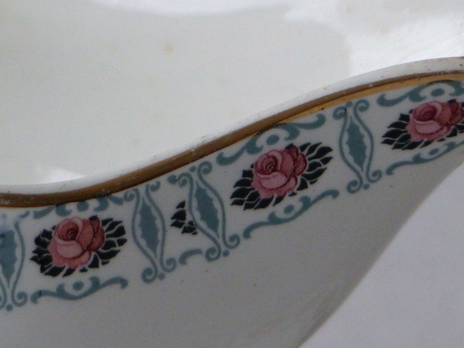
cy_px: 109
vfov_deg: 2.4
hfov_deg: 3.1
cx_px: 275
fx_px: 8471
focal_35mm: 632
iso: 400
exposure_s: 1/80
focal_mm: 69.3
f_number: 2.8
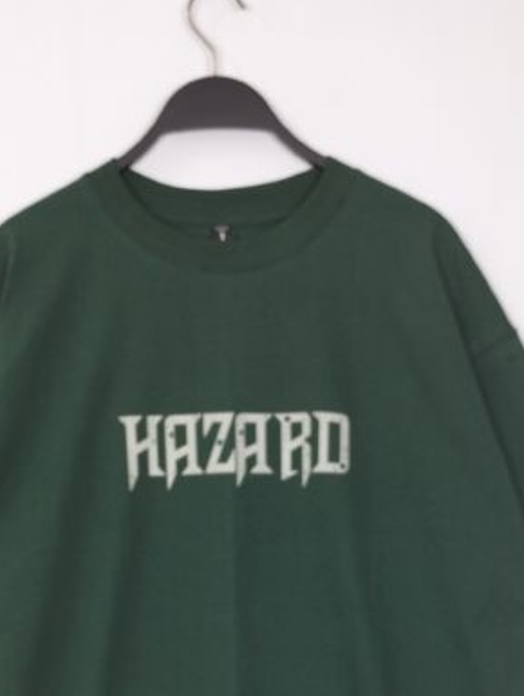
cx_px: 255
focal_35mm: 58
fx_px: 1167
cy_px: 597
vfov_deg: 31.9
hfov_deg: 25.3
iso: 100
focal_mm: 4.27
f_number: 1.8
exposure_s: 1/15
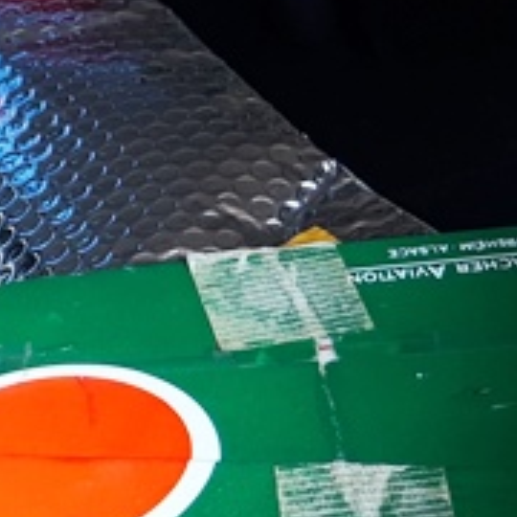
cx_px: 750
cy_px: 356
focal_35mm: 106
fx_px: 1791
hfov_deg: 15.3
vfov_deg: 16.4
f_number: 1.9
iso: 50
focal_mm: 3.6
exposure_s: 1/100
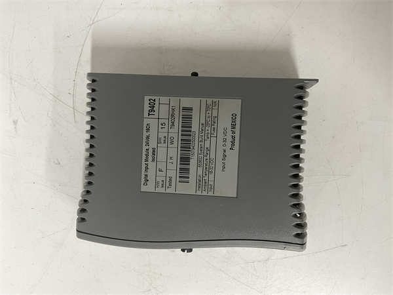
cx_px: 196
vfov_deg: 53.1
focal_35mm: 26
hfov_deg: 67.3
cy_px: 148
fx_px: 295
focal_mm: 4.25
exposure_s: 1/50
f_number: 1.8
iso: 125
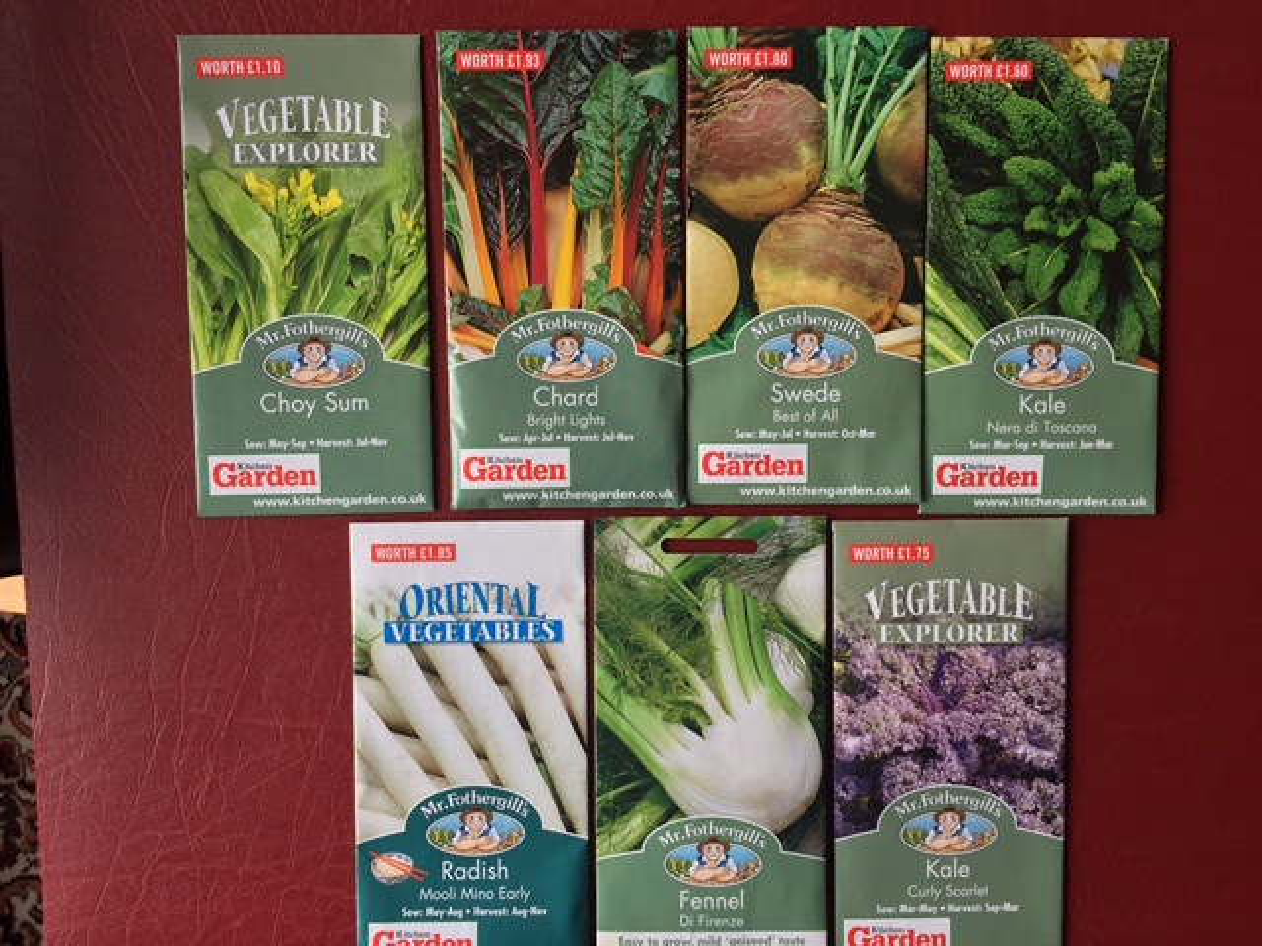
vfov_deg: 48.2
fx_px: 1057
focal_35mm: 29
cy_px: 473
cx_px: 631
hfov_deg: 61.7
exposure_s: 1/33
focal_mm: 4.15
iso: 40
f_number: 2.2
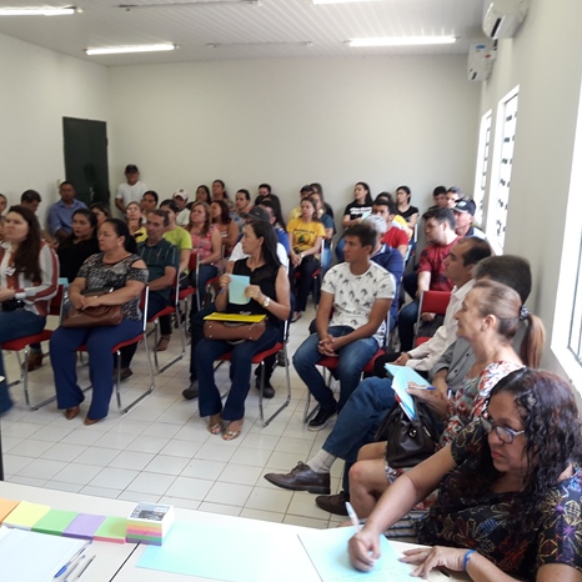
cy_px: 297
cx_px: 260
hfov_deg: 48.4
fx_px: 647
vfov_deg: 48.4
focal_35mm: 34
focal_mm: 3.7
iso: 50
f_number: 1.9
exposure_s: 1/40
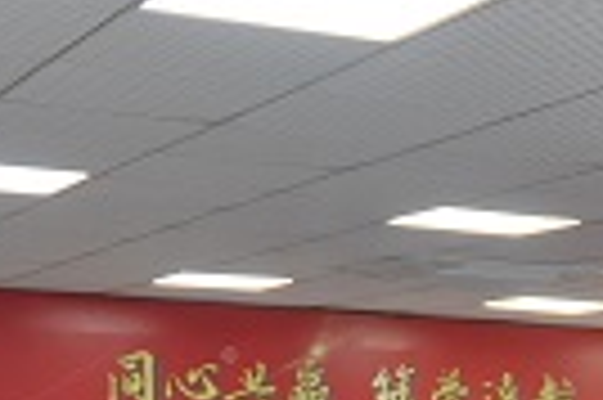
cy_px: 746
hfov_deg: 16.2
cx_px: 742
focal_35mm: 121
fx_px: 2024
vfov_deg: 10.5
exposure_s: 1/60
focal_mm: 18
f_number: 4
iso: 800
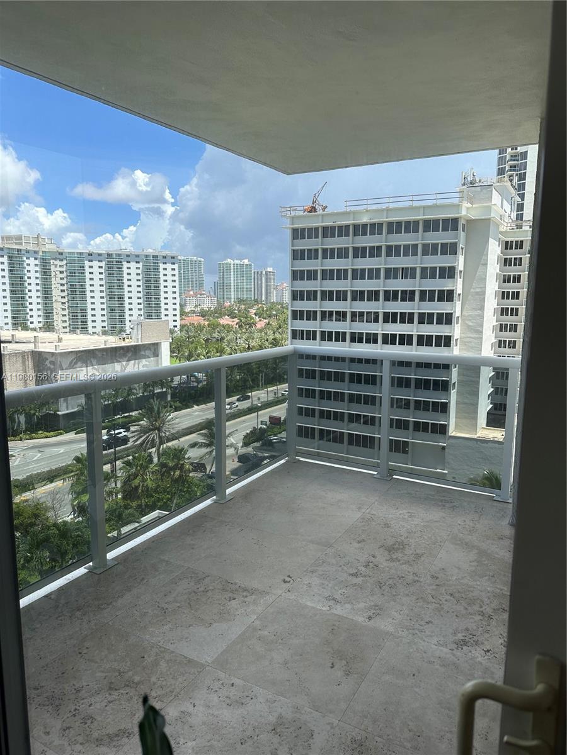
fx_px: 524
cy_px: 378
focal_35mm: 24
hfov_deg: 56.8
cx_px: 284
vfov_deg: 71.6
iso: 80
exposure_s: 1/1144
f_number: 1.78
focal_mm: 6.86
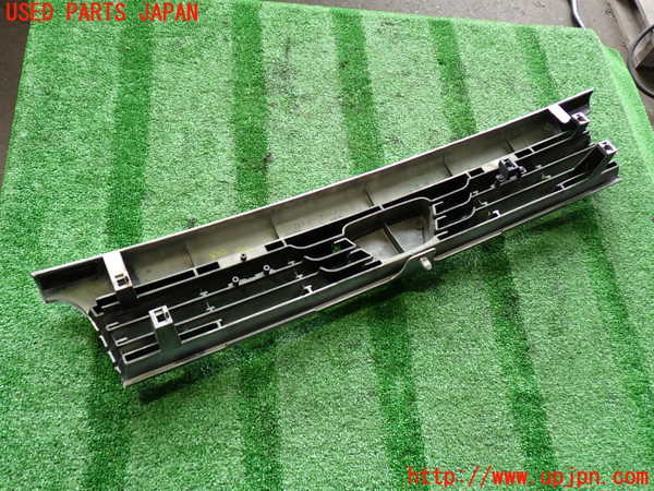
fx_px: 567
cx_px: 327
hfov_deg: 60.0
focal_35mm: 30
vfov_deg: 46.8
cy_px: 246
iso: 200
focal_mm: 5.4
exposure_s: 1/40
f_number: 2.3
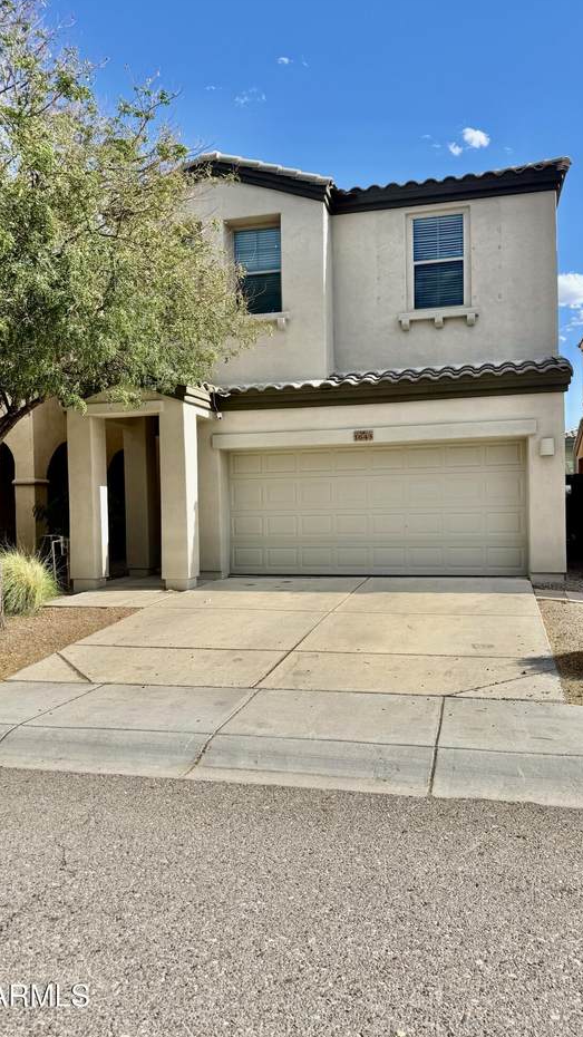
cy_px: 510
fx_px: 742
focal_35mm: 27
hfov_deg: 42.9
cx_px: 311
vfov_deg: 69.9
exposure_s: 1/5348
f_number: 1.78
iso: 80
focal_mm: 6.76
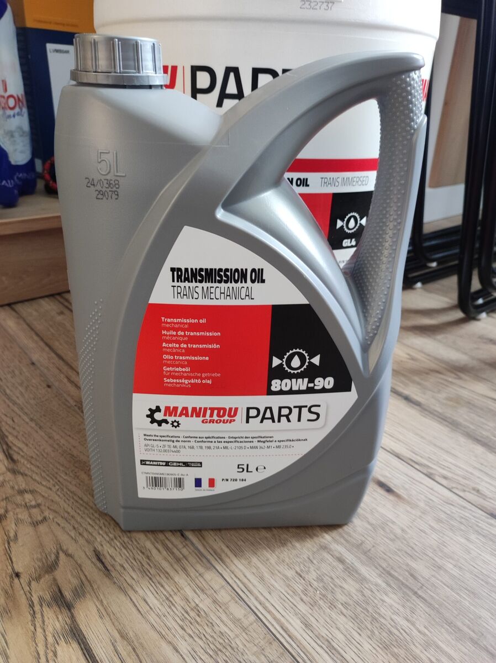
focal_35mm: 25
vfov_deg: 69.4
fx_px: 478
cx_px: 248
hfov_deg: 54.8
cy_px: 332
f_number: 1.79
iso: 855
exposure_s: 1/33
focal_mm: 4.7
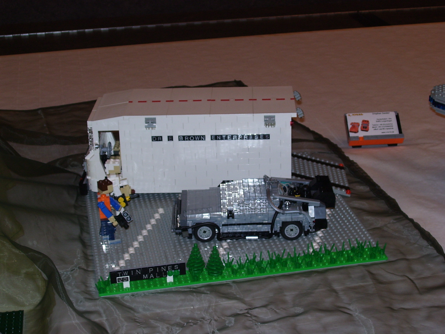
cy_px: 167
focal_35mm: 70
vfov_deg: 21.0
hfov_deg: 27.8
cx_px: 222
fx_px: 900
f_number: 4
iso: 80
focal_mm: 11.6
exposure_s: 1/90
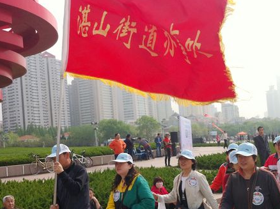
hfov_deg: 39.7
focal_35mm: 48
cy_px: 121
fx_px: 388
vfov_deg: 30.1
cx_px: 148
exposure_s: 1/1508
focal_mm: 3.85
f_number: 2.8
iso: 80
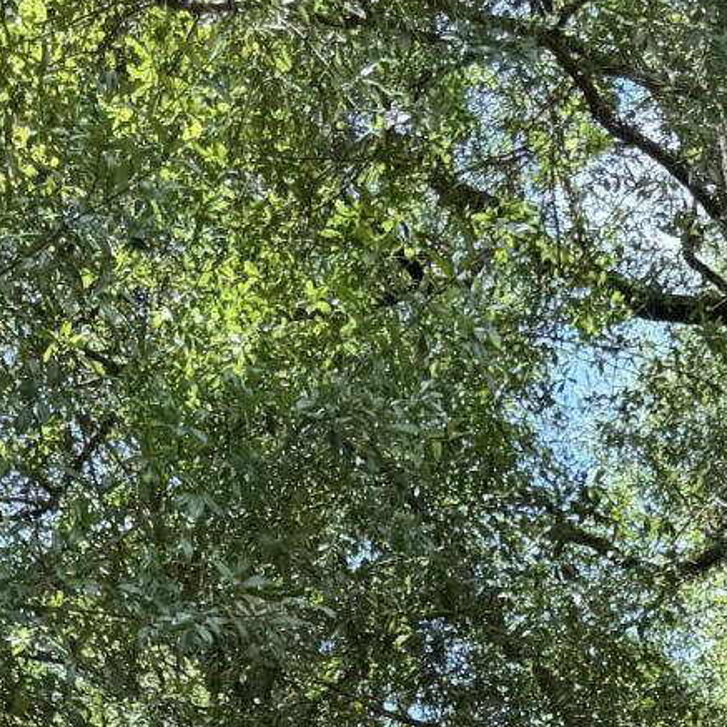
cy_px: 1313
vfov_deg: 15.4
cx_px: 577
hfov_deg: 17.8
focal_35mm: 97
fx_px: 2305
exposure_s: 1/360
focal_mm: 6.76
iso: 80
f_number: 1.78
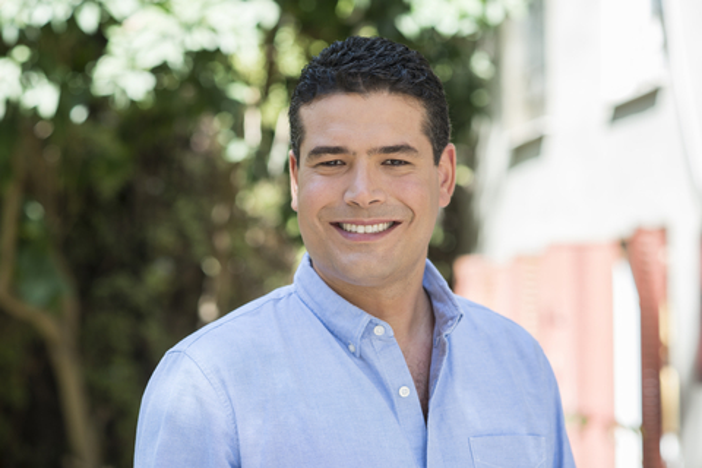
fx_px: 1657
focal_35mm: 85
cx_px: 351
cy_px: 234
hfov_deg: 23.9
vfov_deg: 16.1
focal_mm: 85
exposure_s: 1/160
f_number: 3.5
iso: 100
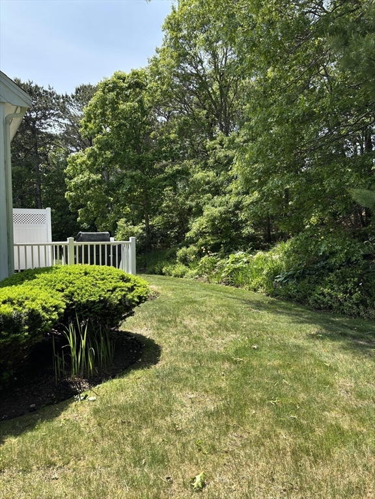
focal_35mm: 26
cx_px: 188
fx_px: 376
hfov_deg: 53.1
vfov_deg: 67.3
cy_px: 250
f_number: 1.6
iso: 50
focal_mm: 5.96
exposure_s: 1/1047
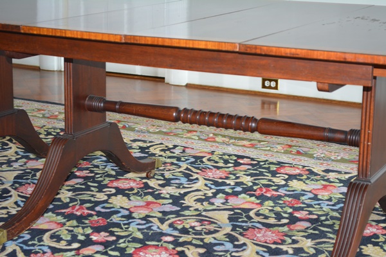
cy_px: 128
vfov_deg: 17.5
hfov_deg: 26.0
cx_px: 193
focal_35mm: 78
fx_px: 836
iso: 1400
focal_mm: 52
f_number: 5.6
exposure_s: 1/60
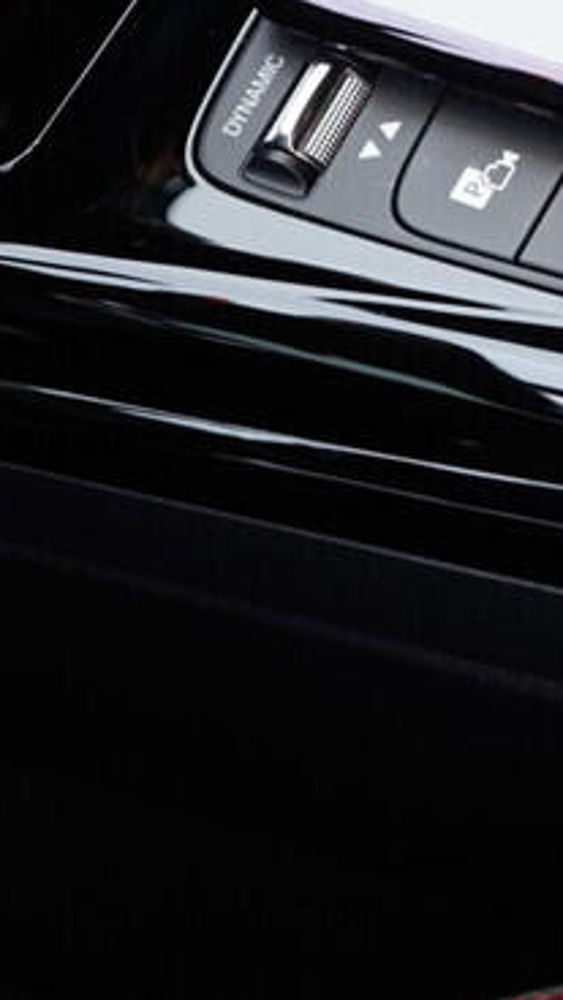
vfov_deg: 20.0
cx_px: 968
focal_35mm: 105
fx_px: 2787
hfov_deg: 10.9
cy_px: 118
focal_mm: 24
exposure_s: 1/40
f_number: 2.8
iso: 200
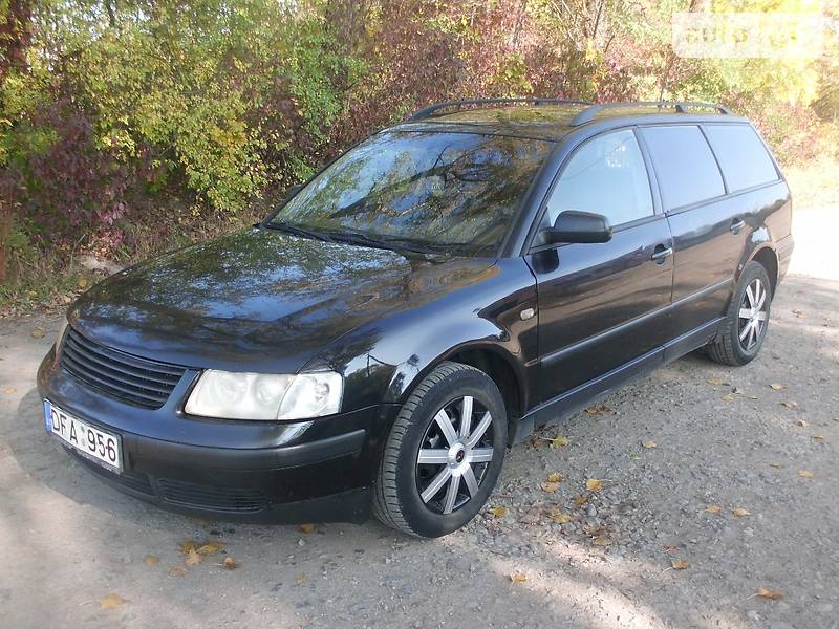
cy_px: 314
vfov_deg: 39.7
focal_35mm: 36
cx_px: 420
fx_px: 873
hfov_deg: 51.4
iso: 100
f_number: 2.9
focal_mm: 6.3
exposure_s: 1/200
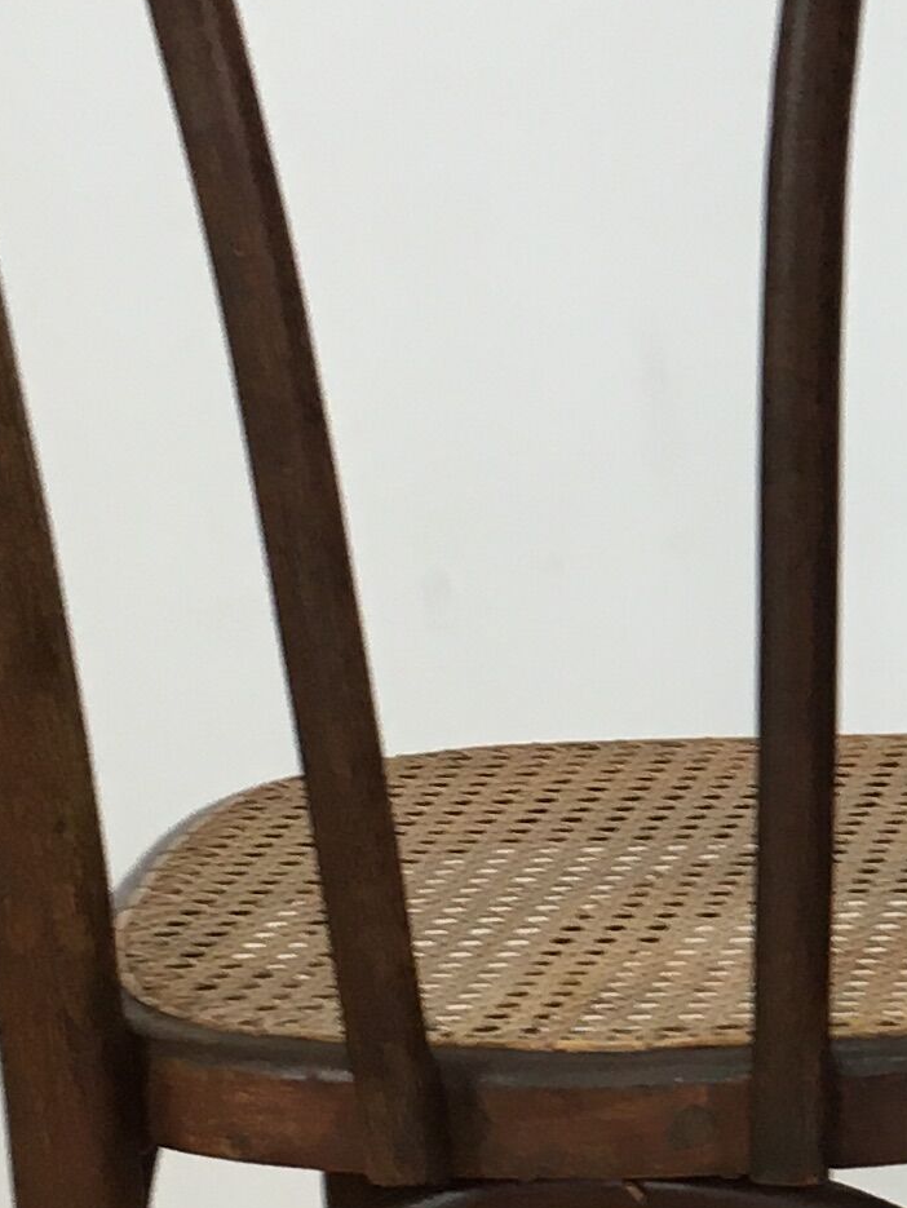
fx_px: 4364
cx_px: 1448
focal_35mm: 125
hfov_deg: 11.3
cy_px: 813
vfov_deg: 15.7
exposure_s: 1/33
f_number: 2.2
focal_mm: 4.15
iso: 25
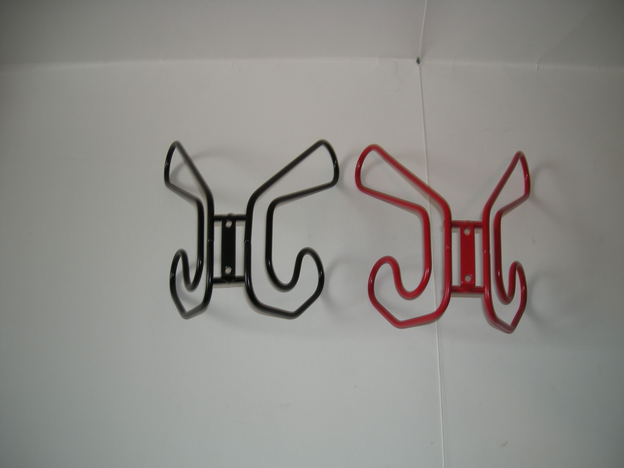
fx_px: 631
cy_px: 234
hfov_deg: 52.6
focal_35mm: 35
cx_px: 312
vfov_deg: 40.7
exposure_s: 1/53.3
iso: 50
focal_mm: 5.7
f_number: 2.8
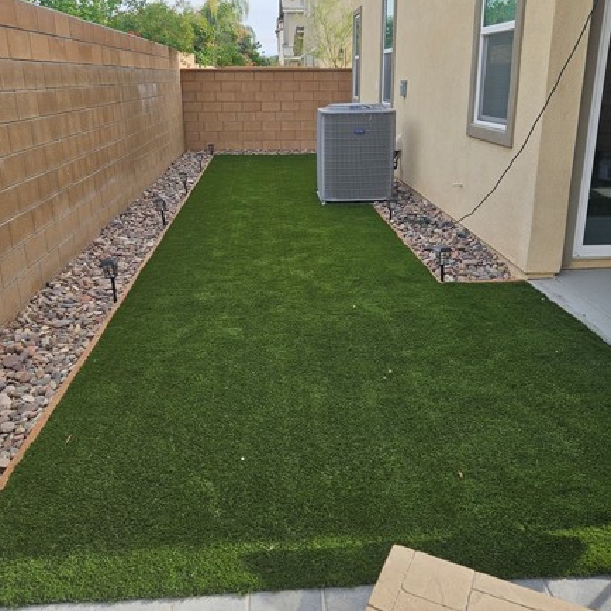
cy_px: 255
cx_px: 317
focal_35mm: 30
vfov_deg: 53.8
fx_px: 599
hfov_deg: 54.0
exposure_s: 1/924
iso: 25
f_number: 1.8
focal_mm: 5.4
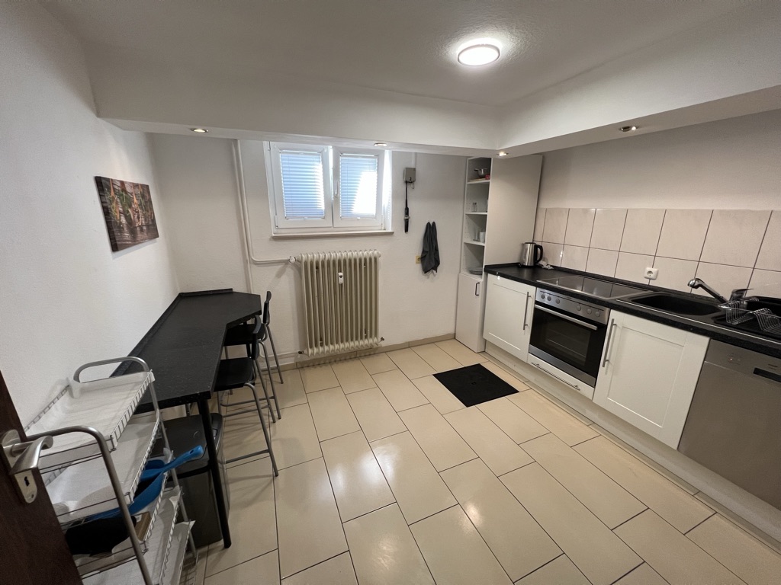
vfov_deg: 89.9
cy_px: 292
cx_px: 390
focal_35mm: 13
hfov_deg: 106.2
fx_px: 293
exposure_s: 1/100
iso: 250
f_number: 1.8
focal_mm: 1.57
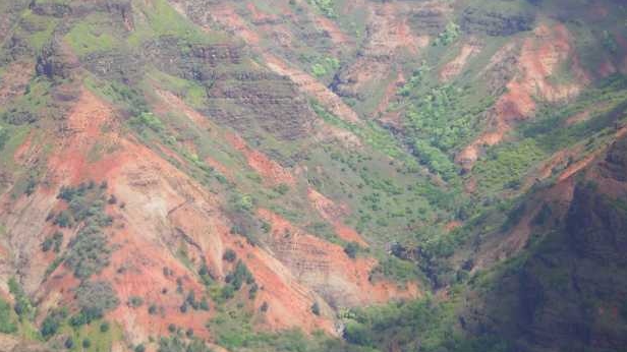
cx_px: 314
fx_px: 1695
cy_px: 153
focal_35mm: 102
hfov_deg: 21.0
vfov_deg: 11.9
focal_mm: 12.1
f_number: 4.3
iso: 50
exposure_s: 1/248
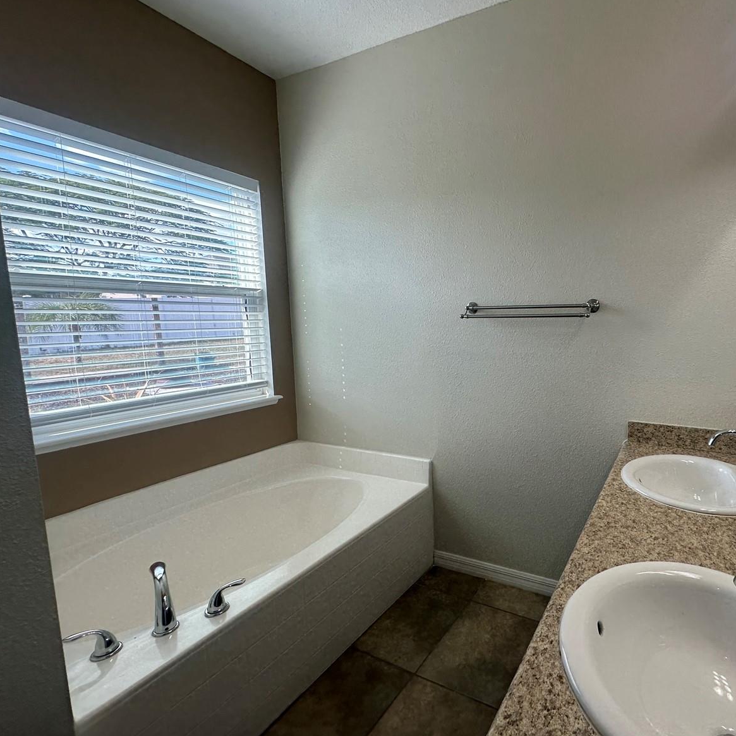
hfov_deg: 80.5
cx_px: 504
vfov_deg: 84.0
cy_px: 363
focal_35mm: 17
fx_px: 409
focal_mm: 2.22
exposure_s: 1/161
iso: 40
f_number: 2.2
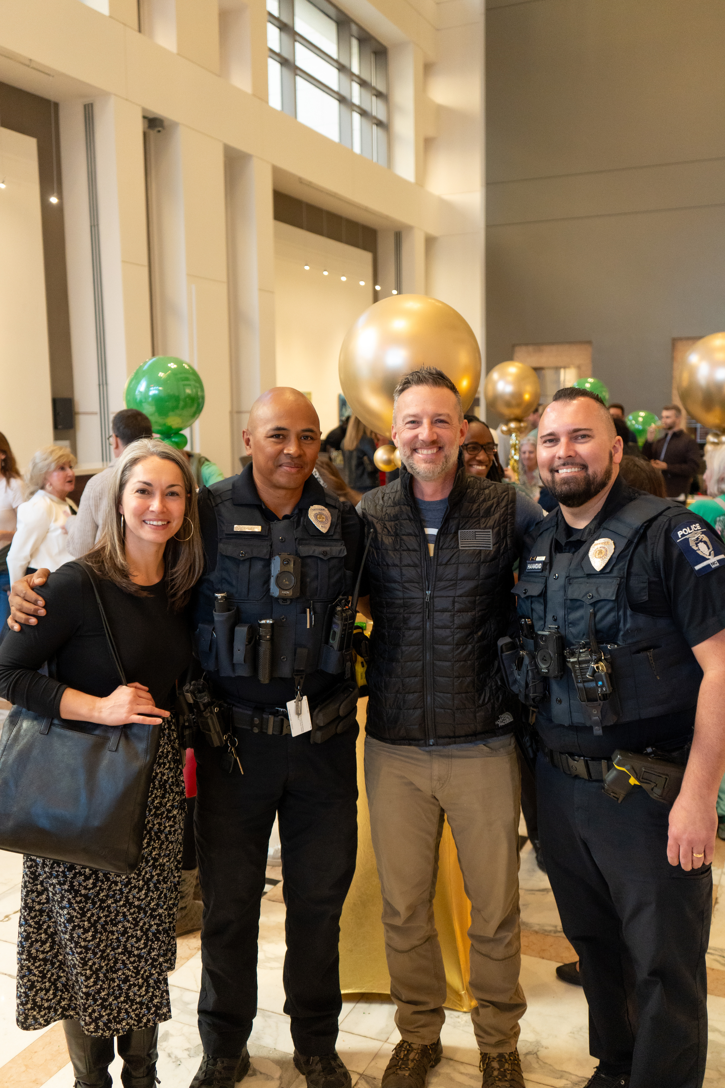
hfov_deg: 41.1
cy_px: 544
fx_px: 967
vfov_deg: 58.7
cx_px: 362
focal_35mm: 32
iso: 5000
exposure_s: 1/125
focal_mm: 32
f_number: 4
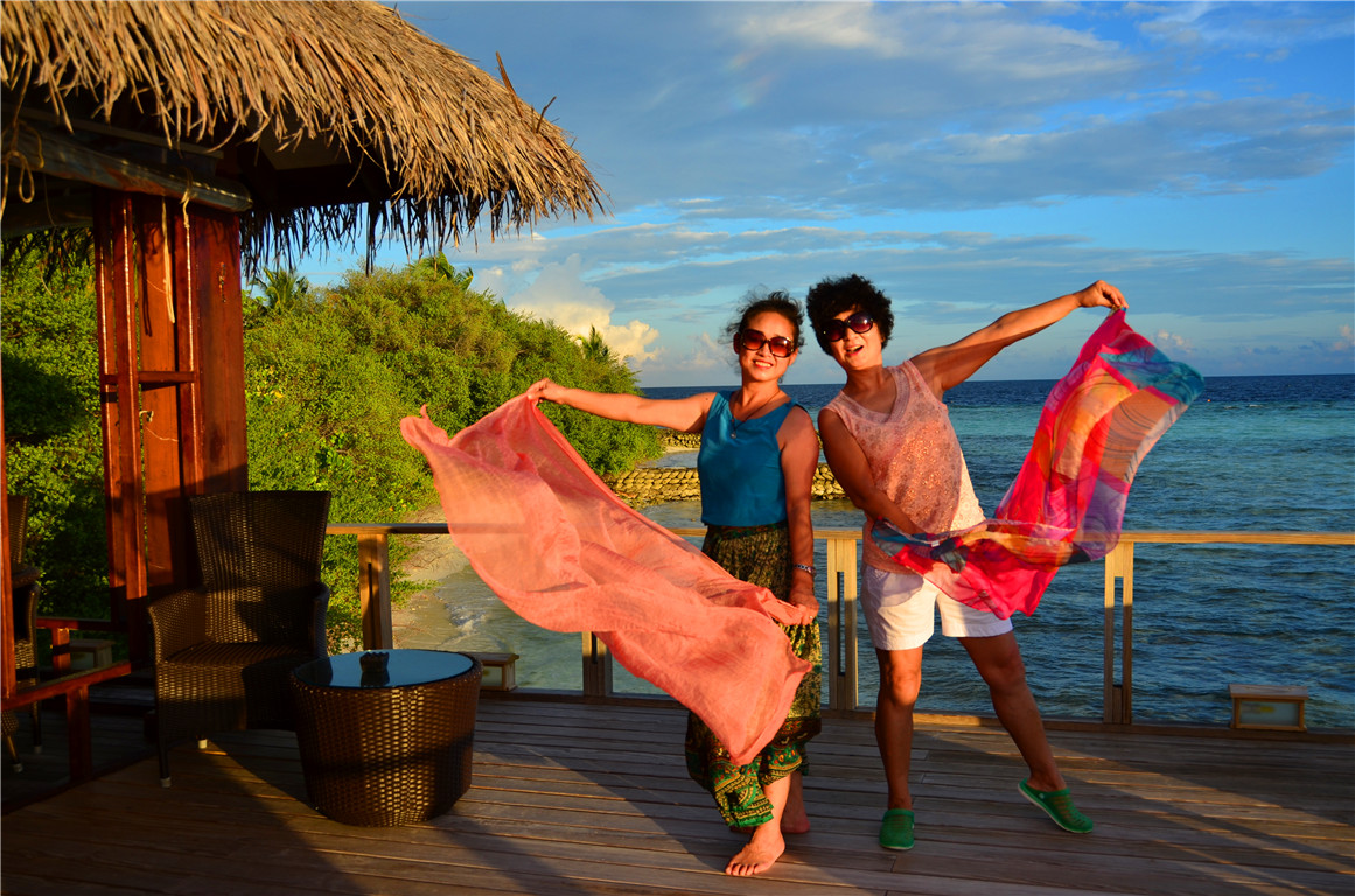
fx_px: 1239
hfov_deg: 57.3
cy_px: 448
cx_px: 678
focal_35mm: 33
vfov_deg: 39.8
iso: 100
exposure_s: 1/640
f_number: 4.5
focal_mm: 22
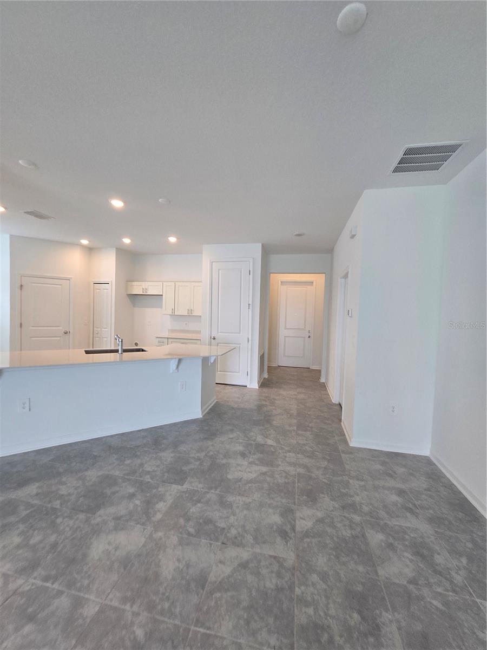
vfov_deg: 106.2
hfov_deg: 89.9
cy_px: 325
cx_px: 244
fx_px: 244
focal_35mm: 13
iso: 80
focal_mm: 2.2
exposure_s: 1/60
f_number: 2.2
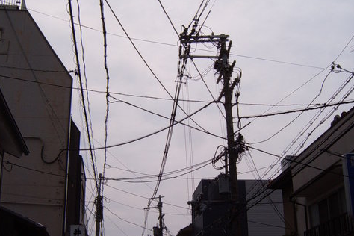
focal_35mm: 52
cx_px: 177
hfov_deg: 38.2
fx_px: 511
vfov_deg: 25.9
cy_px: 151
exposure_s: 1/750
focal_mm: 6.2
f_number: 6
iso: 63
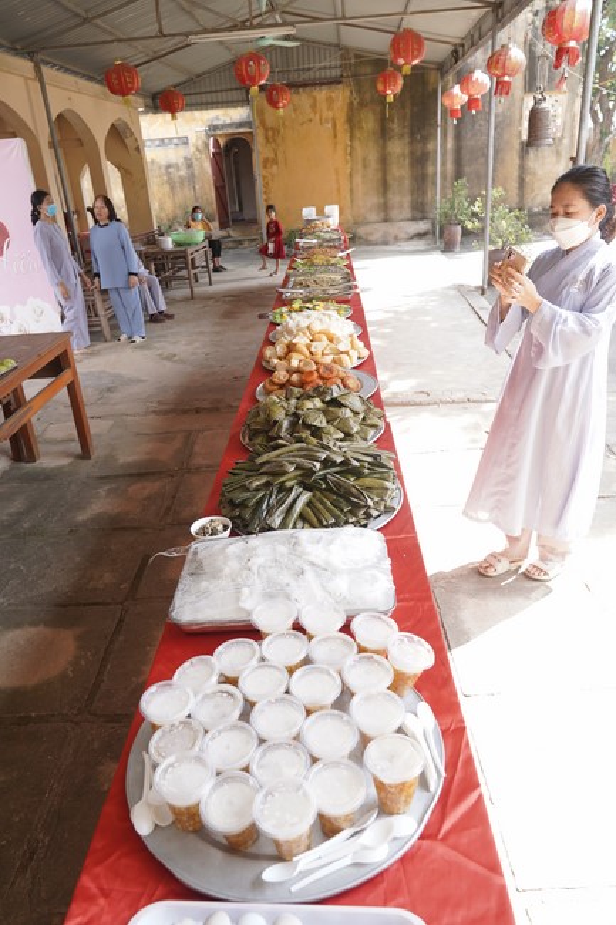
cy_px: 462
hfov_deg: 53.1
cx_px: 308
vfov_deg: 73.8
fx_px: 616
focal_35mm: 24
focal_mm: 24
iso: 200
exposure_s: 1/80
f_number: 4.5
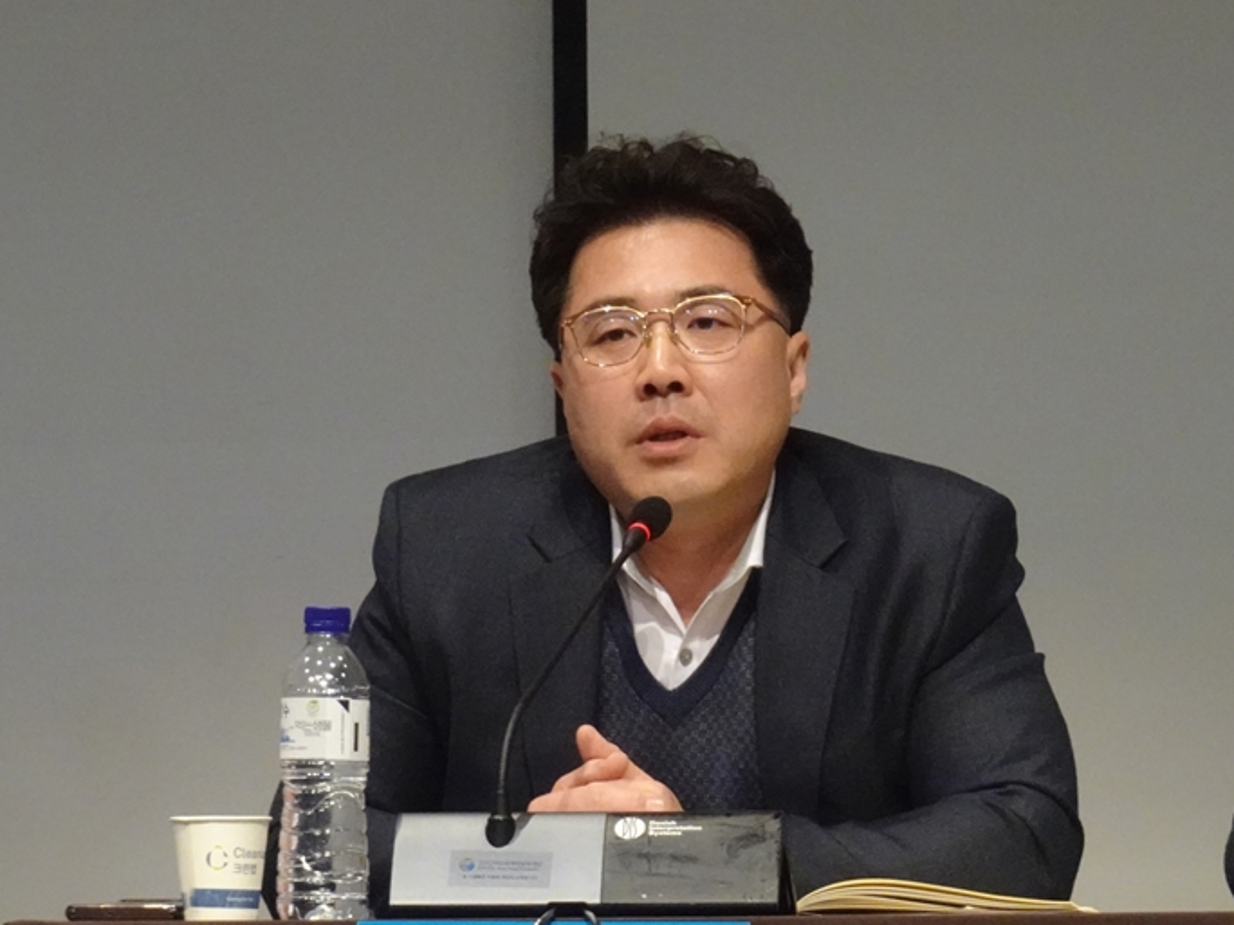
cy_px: 588
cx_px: 736
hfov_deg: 6.6
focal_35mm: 301
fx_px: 10730
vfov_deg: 4.9
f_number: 6.3
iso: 1250
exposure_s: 1/80
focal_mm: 33.18
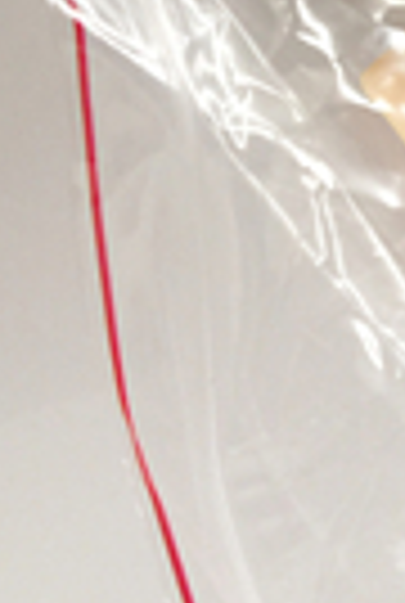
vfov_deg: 19.2
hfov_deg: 11.0
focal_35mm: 106
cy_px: 216
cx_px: 958
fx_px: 1779
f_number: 2.2
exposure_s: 1/33
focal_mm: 4.15
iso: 40
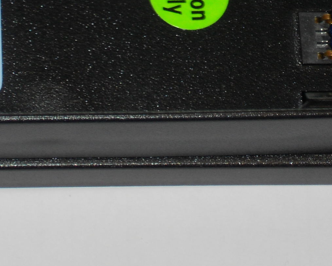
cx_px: 84
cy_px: -45
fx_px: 2643
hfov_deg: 7.2
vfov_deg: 5.7
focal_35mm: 269
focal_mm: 19.6
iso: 80
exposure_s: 1/60
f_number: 5.9
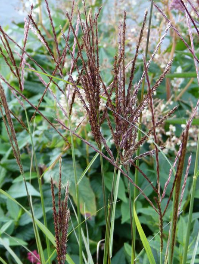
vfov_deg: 21.5
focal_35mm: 91
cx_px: 90
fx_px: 697
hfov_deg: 16.3
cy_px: 140
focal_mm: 12.6
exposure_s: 1/60
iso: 160
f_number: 3.3
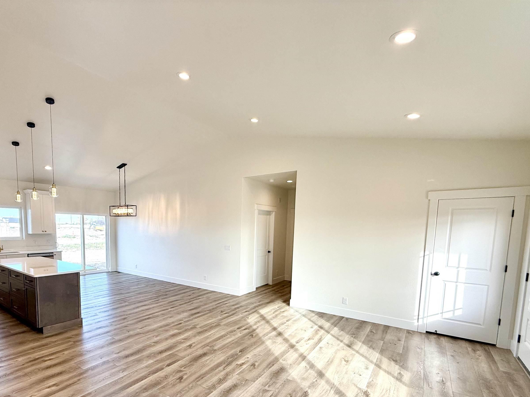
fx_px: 276
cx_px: 205
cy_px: 255
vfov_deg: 70.1
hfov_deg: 86.3
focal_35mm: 18
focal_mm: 2.22
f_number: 2.2
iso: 64
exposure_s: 1/148
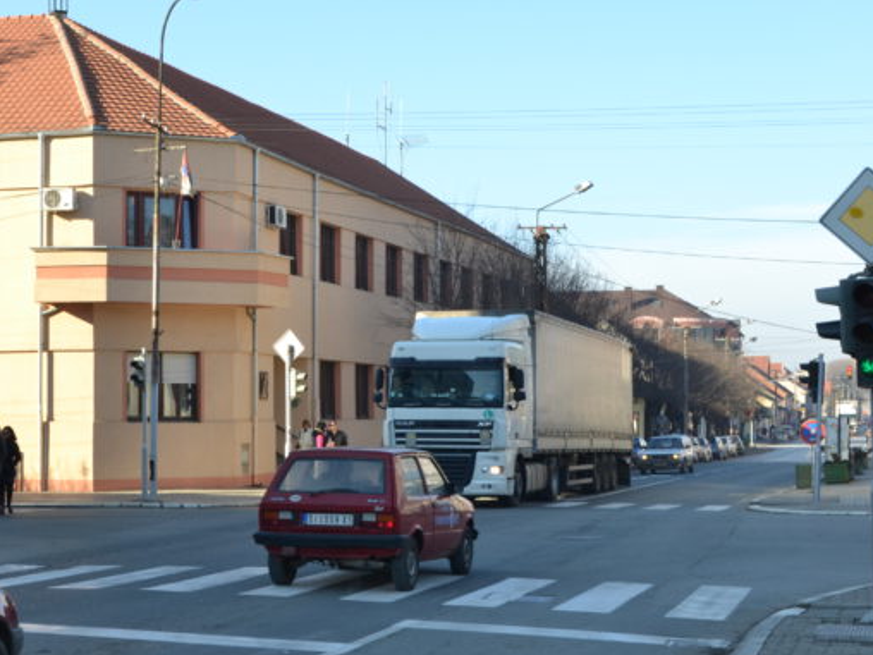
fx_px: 1765
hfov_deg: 27.5
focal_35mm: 70
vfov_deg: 21.0
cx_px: 259
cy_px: 343
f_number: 11
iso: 400
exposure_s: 1/160
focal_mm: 32
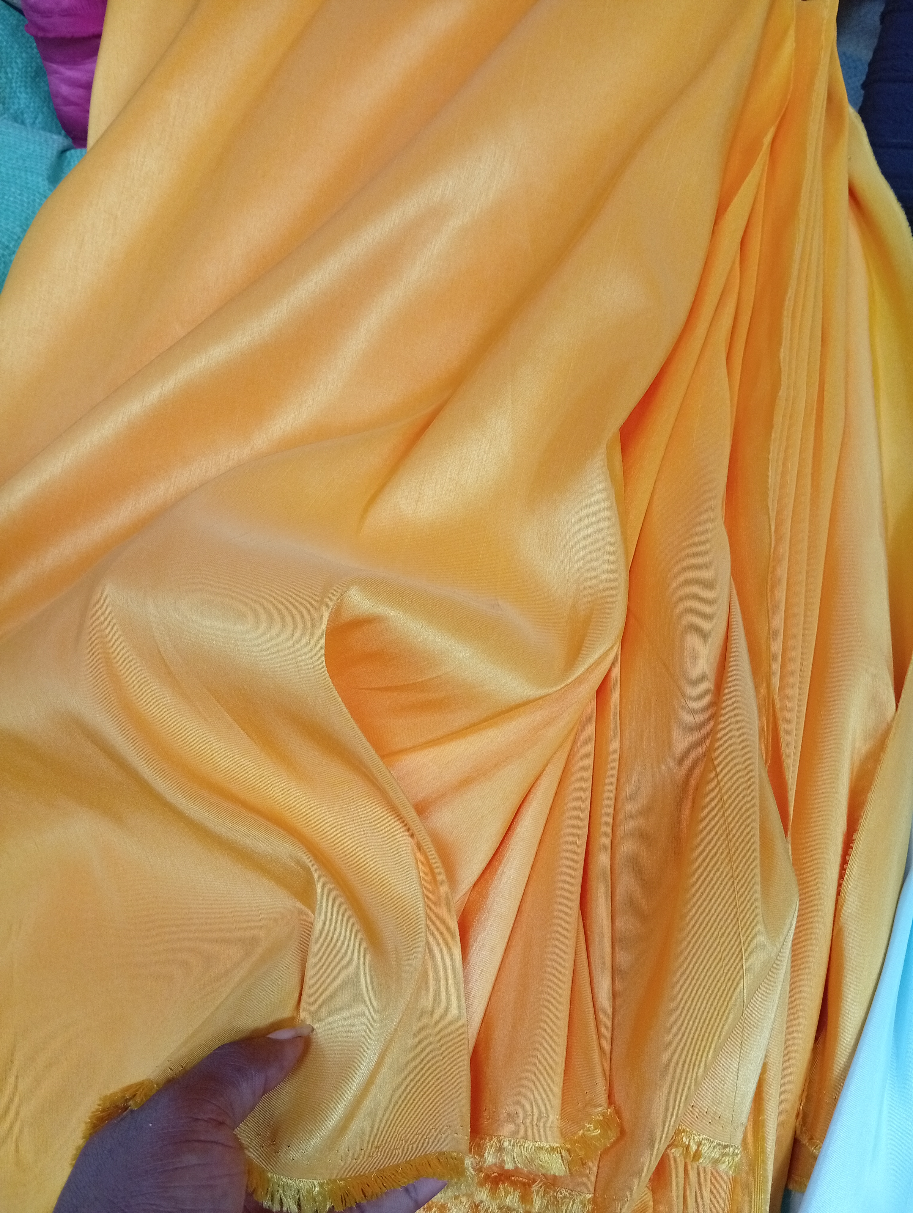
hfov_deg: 51.5
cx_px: 456
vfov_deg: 65.2
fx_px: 947
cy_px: 606
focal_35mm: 27
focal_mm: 3.84
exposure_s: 1/50
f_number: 1.8
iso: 62
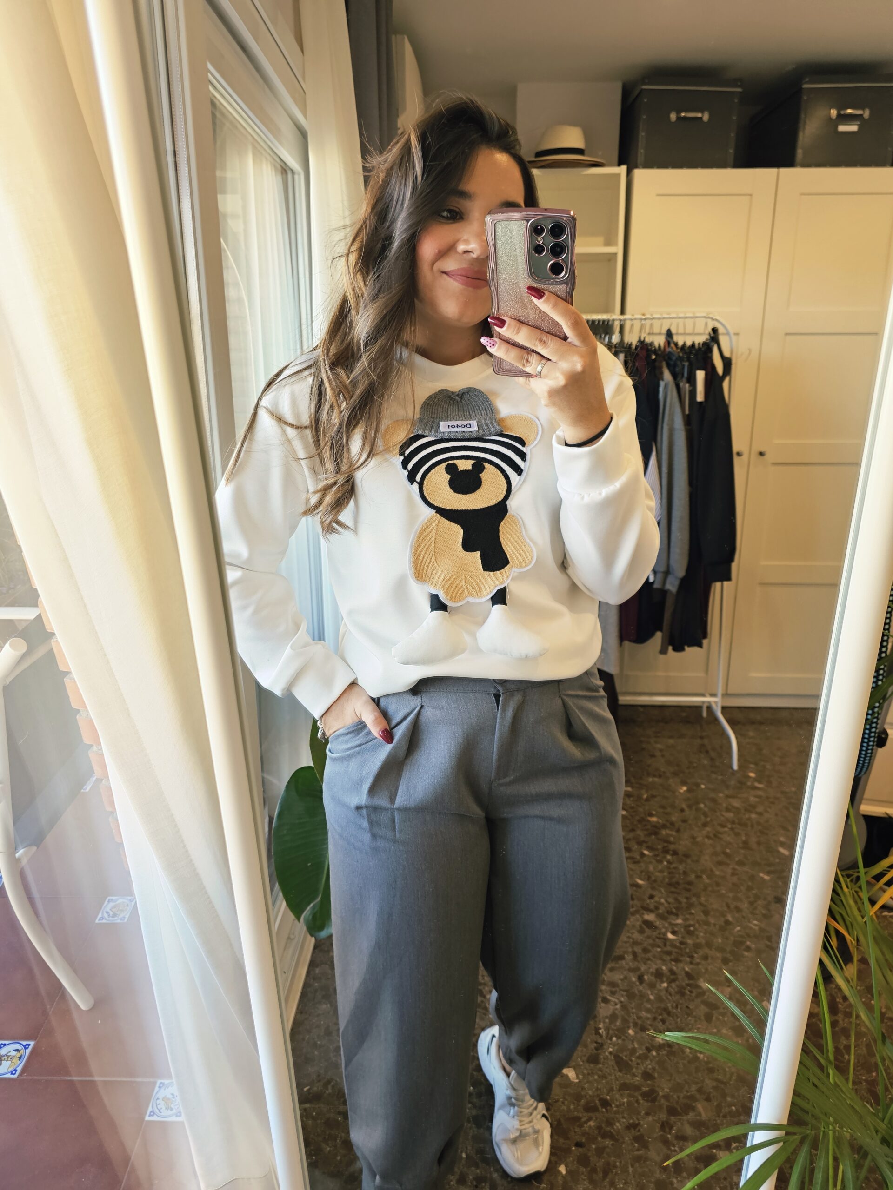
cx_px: 446
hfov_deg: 58.9
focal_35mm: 23
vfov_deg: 73.9
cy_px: 595
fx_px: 791
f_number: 1.7
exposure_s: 1/100
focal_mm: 6.3
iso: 125
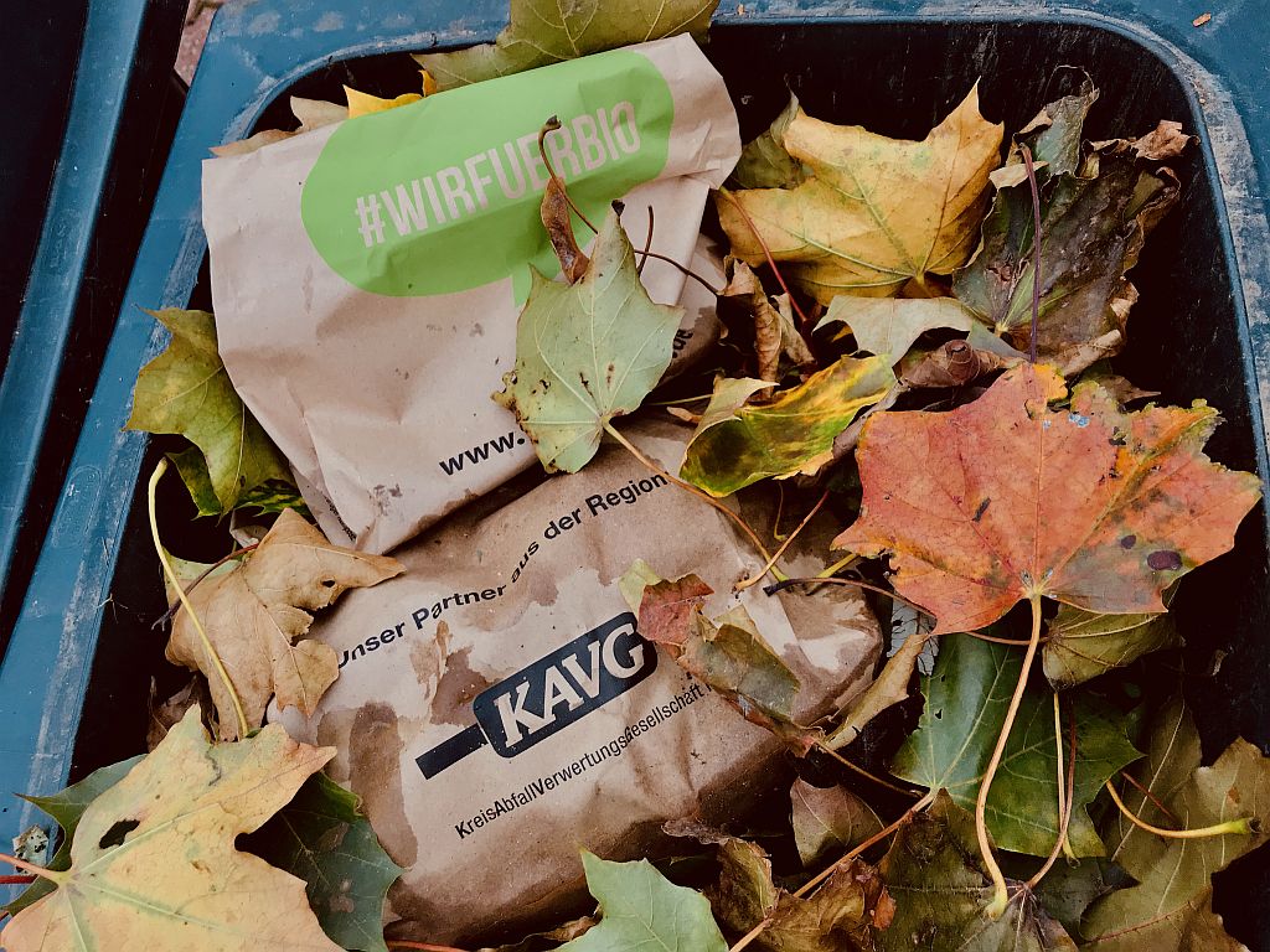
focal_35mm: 28
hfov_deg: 63.4
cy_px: 476
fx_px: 1027
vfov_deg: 49.7
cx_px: 635
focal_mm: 3.99
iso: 32
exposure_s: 1/100
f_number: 1.8
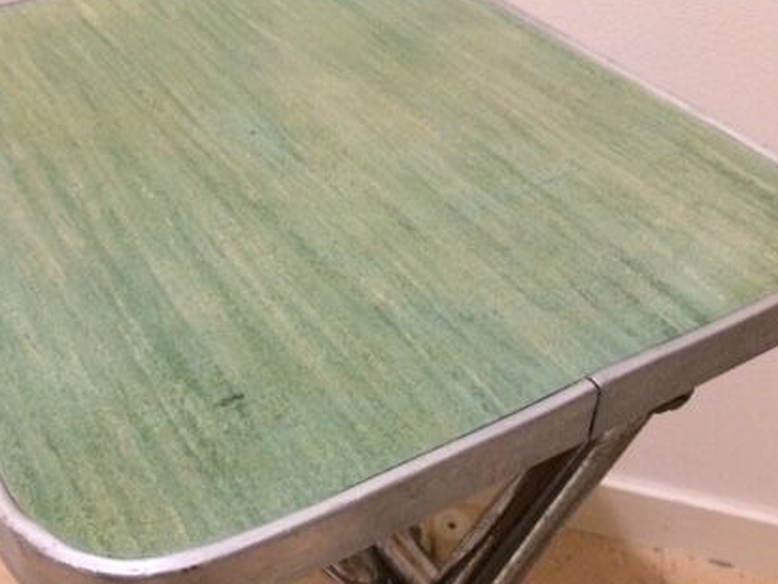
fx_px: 1011
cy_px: 276
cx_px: 323
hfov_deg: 41.9
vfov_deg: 32.2
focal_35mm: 45
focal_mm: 4.15
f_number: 2.2
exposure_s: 1/17
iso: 320
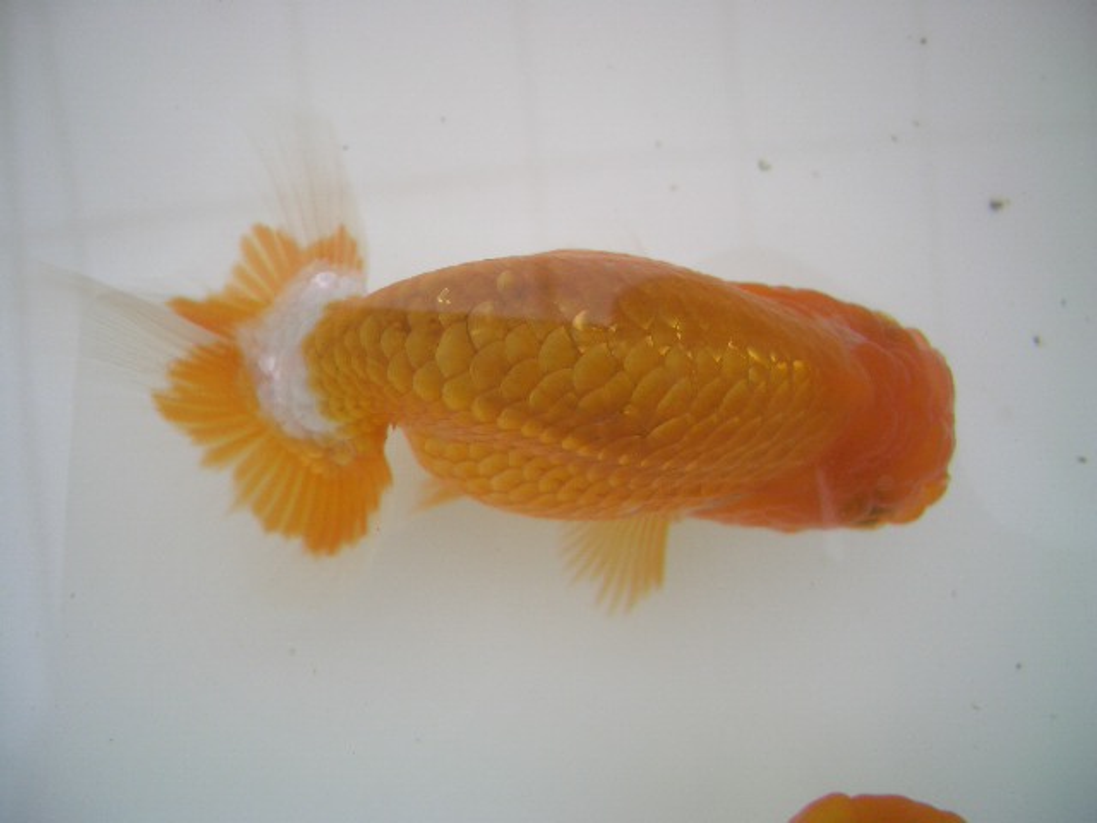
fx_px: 1109
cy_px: 412
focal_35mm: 35
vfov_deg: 40.7
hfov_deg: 52.6
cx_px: 548
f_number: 2.6
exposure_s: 1/320
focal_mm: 5.8
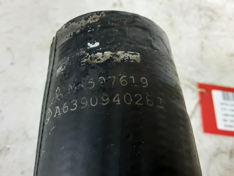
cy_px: 88
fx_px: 183
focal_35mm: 27
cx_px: 117
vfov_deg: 51.4
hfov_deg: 65.3
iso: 125
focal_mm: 2.91
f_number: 1.9
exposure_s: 1/50
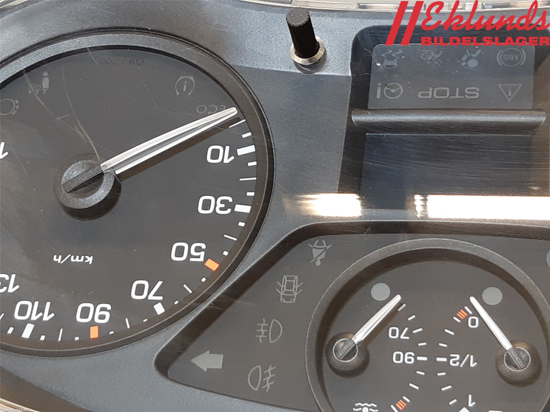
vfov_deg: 53.1
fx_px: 413
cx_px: 275
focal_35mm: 26
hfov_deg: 67.3
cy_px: 206
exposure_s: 1/50
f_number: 1.7
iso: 80
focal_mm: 3.93
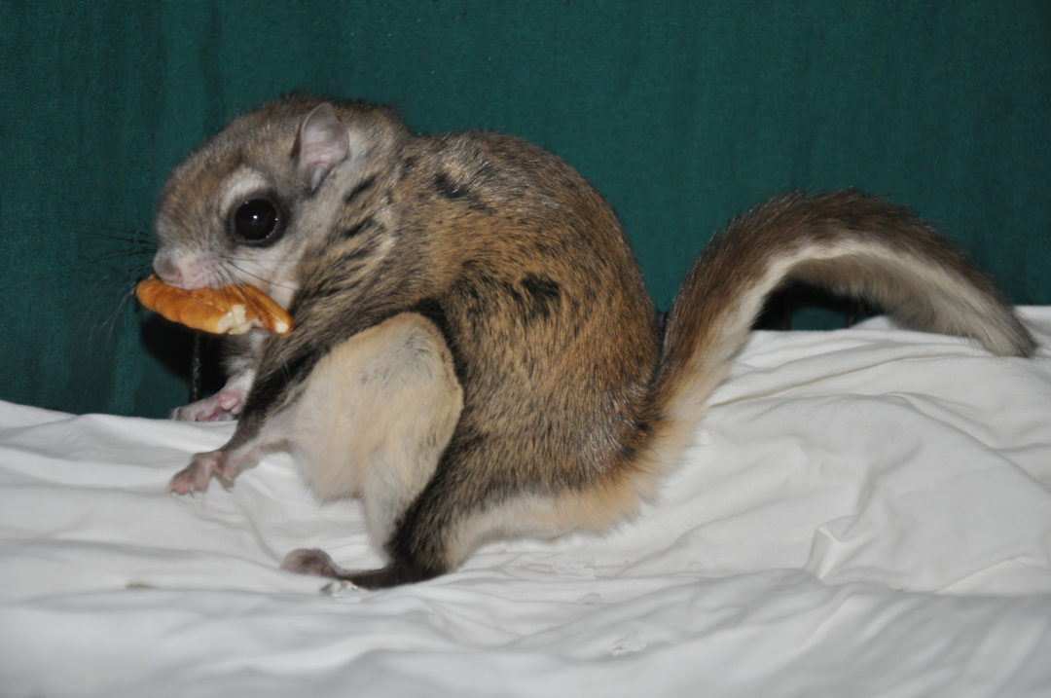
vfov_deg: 11.4
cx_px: 526
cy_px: 349
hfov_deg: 17.1
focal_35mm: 120
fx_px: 3499
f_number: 5.3
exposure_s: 1/60
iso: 800
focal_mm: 80
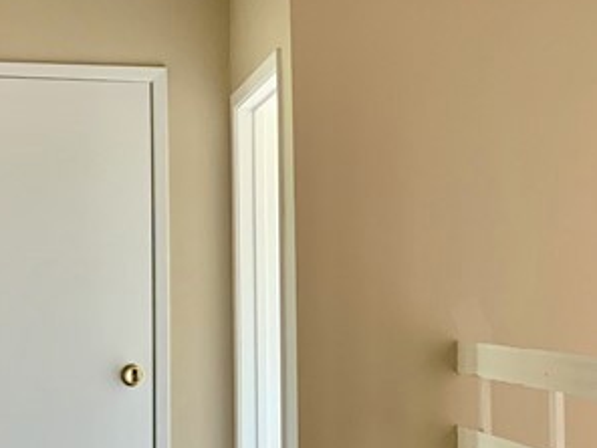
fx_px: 1552
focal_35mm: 90
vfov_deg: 16.4
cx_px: 462
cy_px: 295
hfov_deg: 21.5
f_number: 1.8
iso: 200
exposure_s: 1/60
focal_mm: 4.25
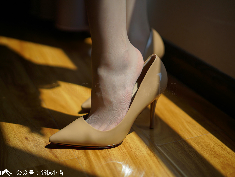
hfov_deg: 34.9
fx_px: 373
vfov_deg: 26.6
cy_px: 88
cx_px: 114
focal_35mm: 55
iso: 100
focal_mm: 50
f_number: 1.8
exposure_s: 1/2500
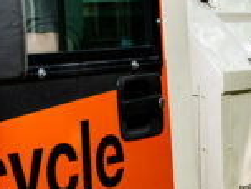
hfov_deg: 14.7
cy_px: 23
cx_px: -30
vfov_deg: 11.3
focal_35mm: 131
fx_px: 950
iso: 80
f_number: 4
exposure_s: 1/250
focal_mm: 27
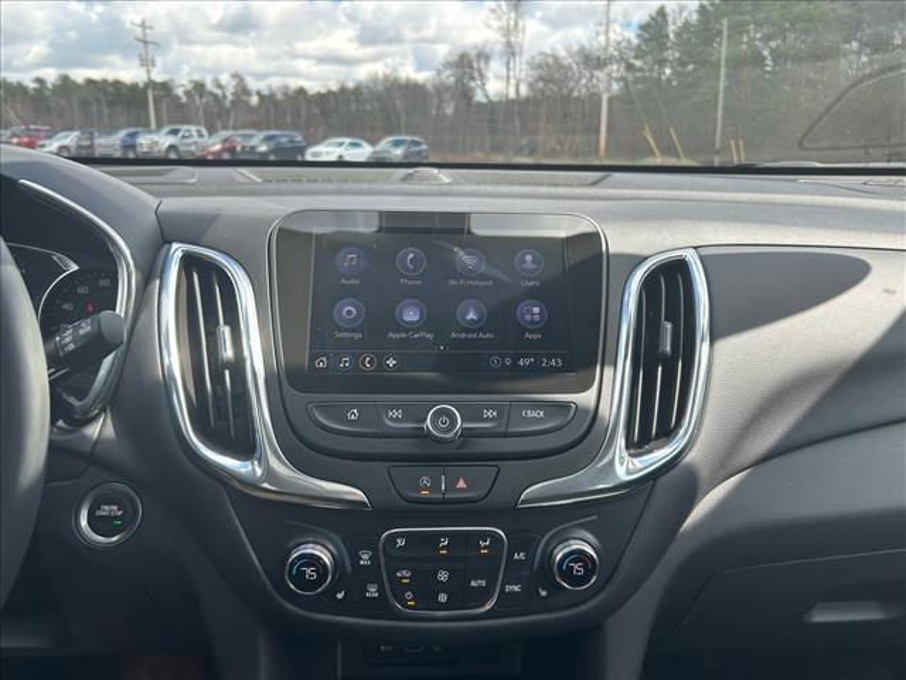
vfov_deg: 53.1
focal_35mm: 26
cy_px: 340
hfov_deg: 67.3
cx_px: 453
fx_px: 680
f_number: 1.5
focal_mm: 5.7
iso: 50
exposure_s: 1/581
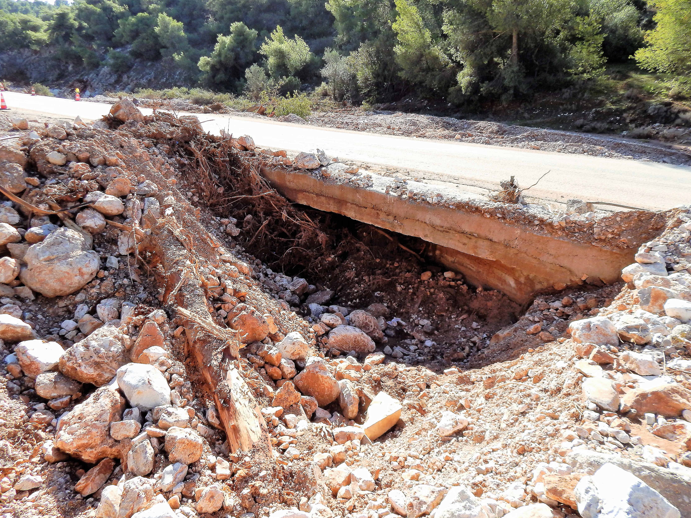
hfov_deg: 71.6
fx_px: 479
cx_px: 337
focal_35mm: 24
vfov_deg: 56.8
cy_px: 253
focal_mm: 4
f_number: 3
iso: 125
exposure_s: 1/640
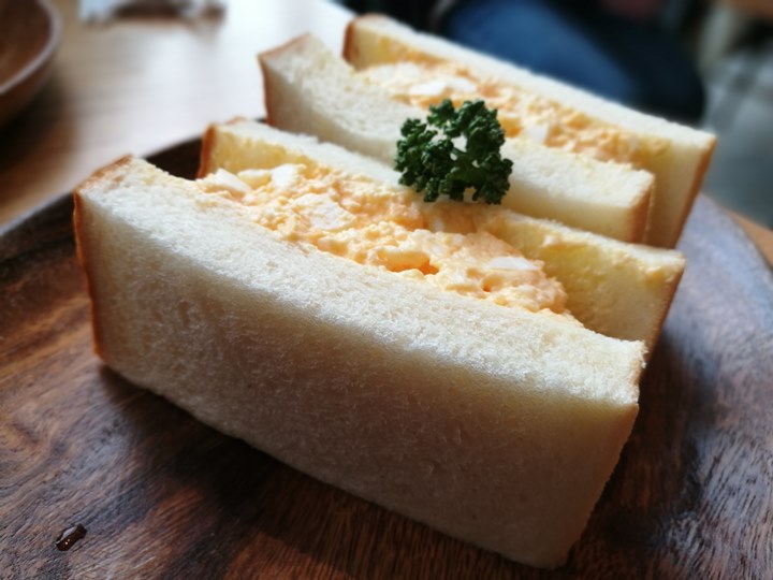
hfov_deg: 65.3
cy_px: 290
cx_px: 386
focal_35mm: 27
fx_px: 603
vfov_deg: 51.4
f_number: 4
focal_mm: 4.5
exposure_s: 1/60
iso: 50
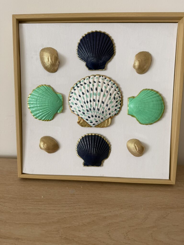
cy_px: 122
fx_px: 170
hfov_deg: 56.8
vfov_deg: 71.6
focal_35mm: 24
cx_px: 92
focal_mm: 6.76
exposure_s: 1/60
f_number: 1.78
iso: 250
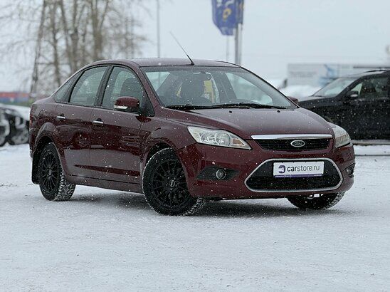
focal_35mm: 120
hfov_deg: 16.4
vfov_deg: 12.3
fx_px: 1351
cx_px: 195
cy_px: 146
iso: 50
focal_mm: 15.66
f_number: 2.8
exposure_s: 1/802
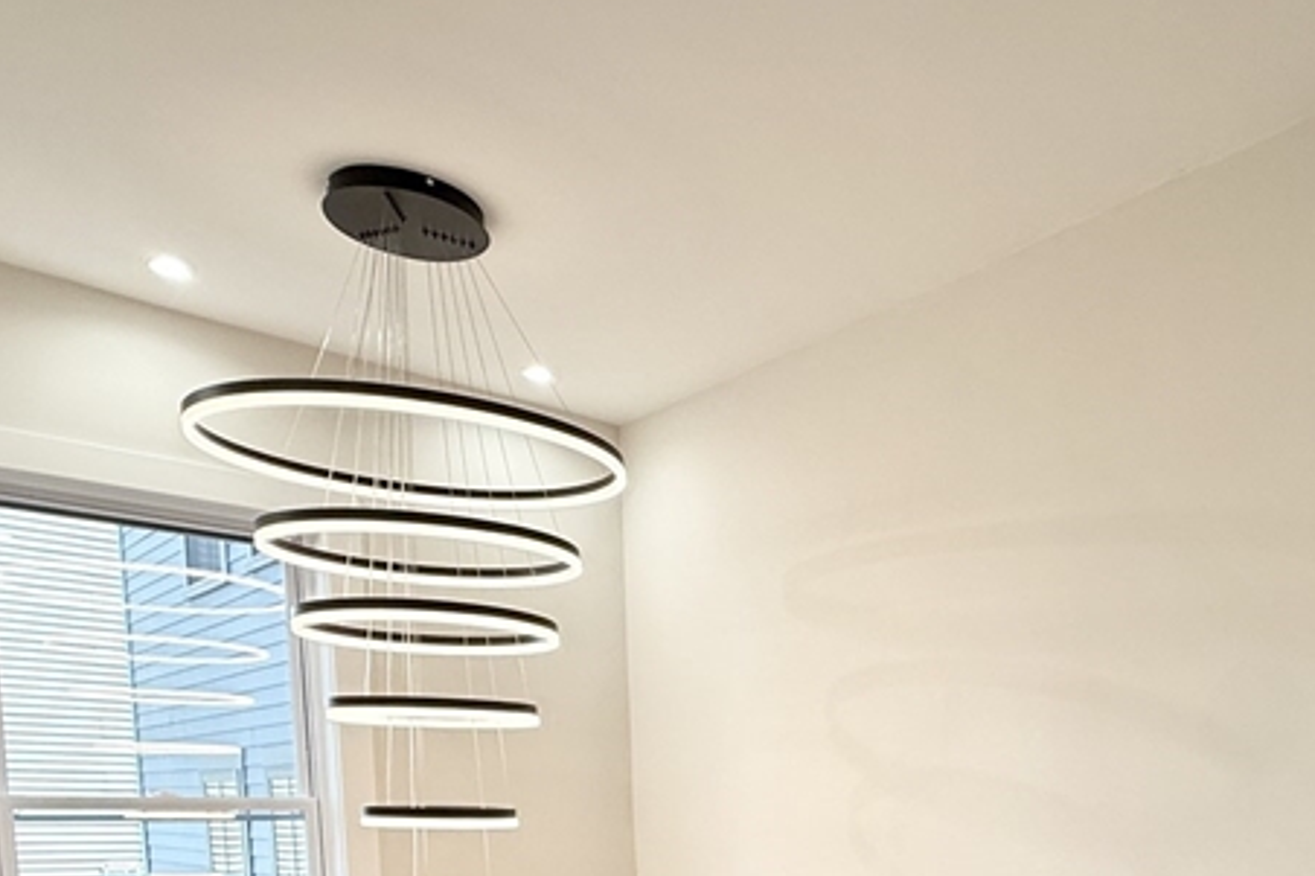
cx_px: 1042
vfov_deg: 34.6
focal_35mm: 33
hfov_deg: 53.6
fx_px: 1205
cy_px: 955
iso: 80
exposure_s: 1/120
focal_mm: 2.22
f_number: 2.2
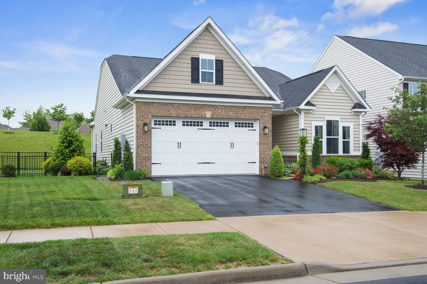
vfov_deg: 37.9
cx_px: 214
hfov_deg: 54.4
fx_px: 415
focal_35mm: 35
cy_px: 142
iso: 200
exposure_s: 1/160
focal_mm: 35
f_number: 8
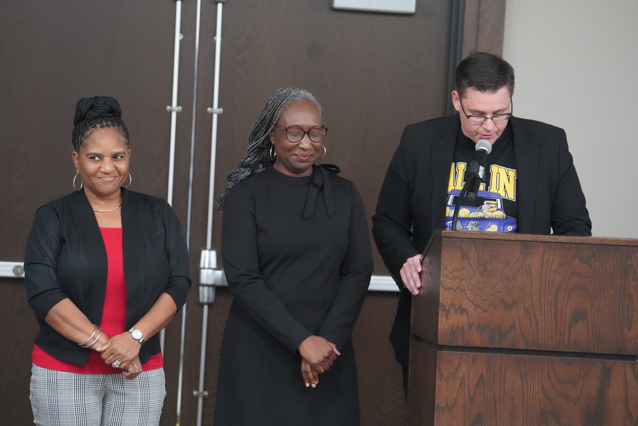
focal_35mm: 179
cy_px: 213
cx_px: 319
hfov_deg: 11.5
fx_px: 3173
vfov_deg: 7.7
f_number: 4
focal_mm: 179
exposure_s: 1/200
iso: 12800
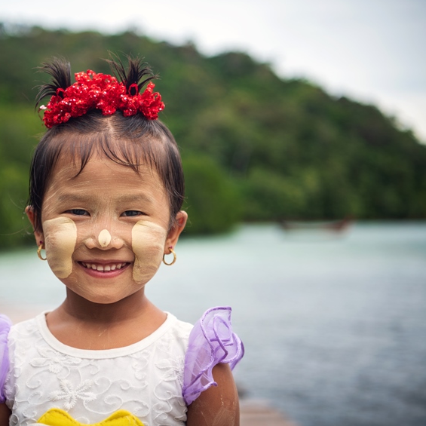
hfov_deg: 26.6
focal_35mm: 64
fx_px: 891
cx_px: 112
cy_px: 213
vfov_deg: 26.9
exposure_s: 1/800
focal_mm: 50
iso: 100
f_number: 2.8
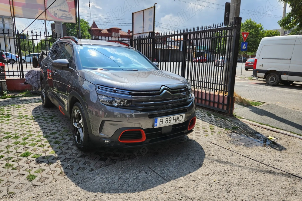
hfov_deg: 73.8
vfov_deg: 53.1
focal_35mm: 24
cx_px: 151
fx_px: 201
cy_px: 98
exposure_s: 1/1117
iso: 20
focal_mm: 5.4
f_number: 1.8
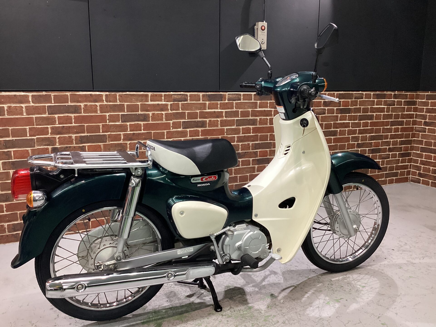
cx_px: 218
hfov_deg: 58.4
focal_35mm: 31
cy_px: 164
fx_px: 390
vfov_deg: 45.4
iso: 125
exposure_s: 1/50
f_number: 2.4
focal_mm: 3.3
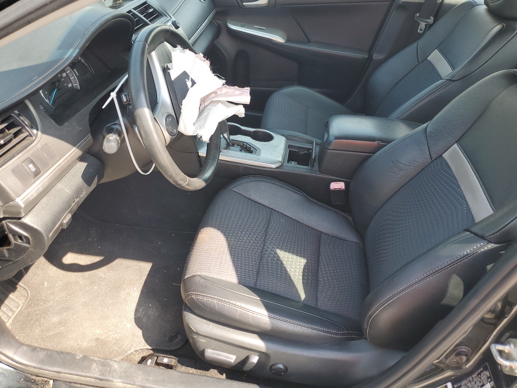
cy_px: 194
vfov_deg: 53.1
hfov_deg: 67.3
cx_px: 258
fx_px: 388
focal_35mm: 26
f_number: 1.5
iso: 50
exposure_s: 1/303
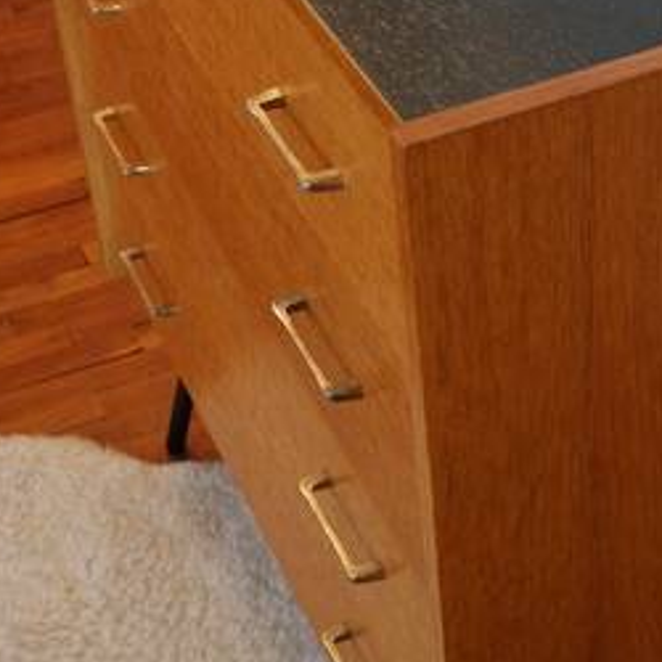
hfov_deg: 20.0
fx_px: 1861
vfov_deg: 20.0
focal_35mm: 86
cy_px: 135
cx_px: 508
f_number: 3.5
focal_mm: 22
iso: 1600
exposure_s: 1/40
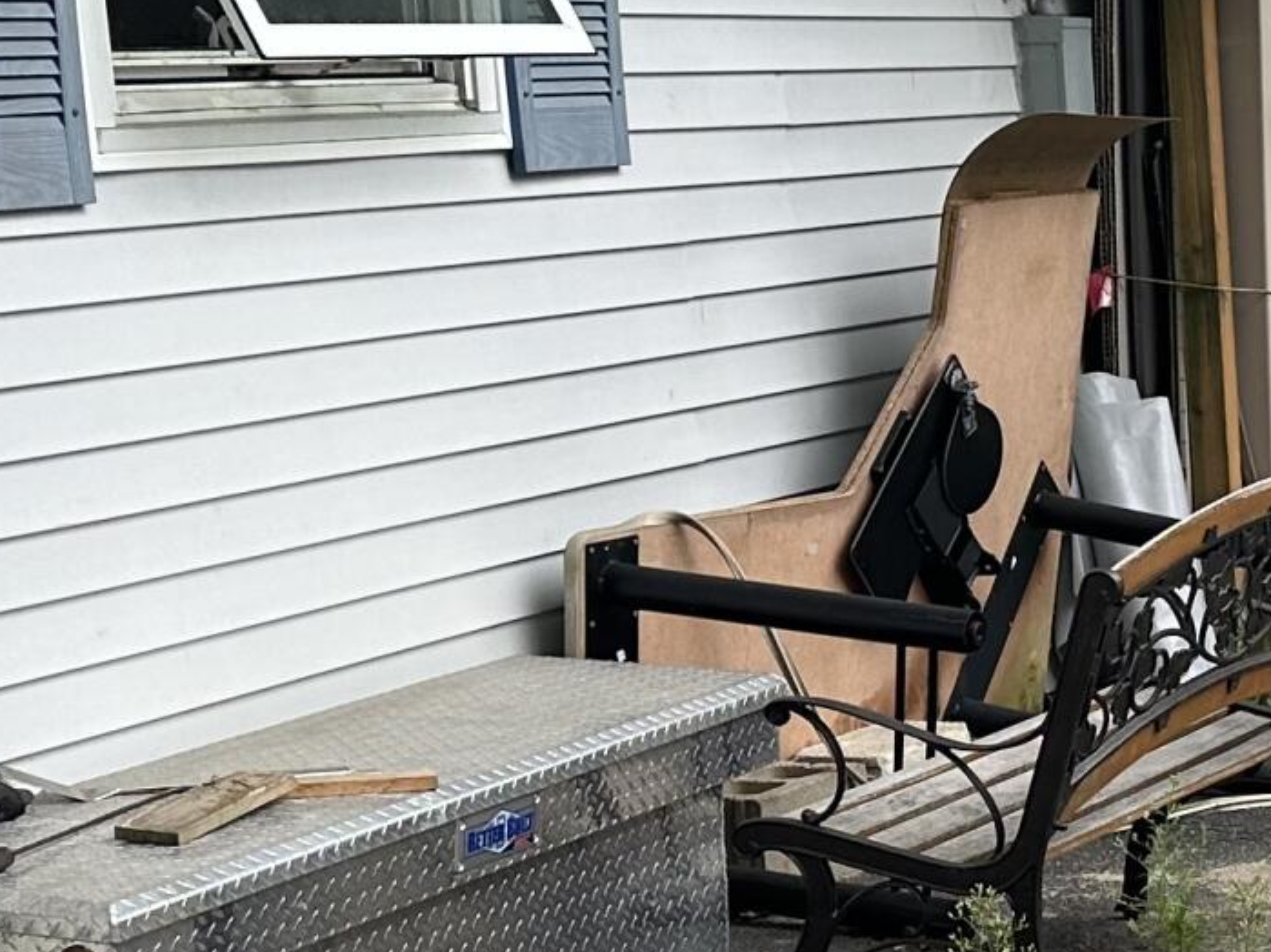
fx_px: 3781
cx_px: 1713
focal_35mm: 103
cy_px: 899
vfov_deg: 14.2
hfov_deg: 17.7
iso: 80
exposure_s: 1/448
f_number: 1.78
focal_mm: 6.86
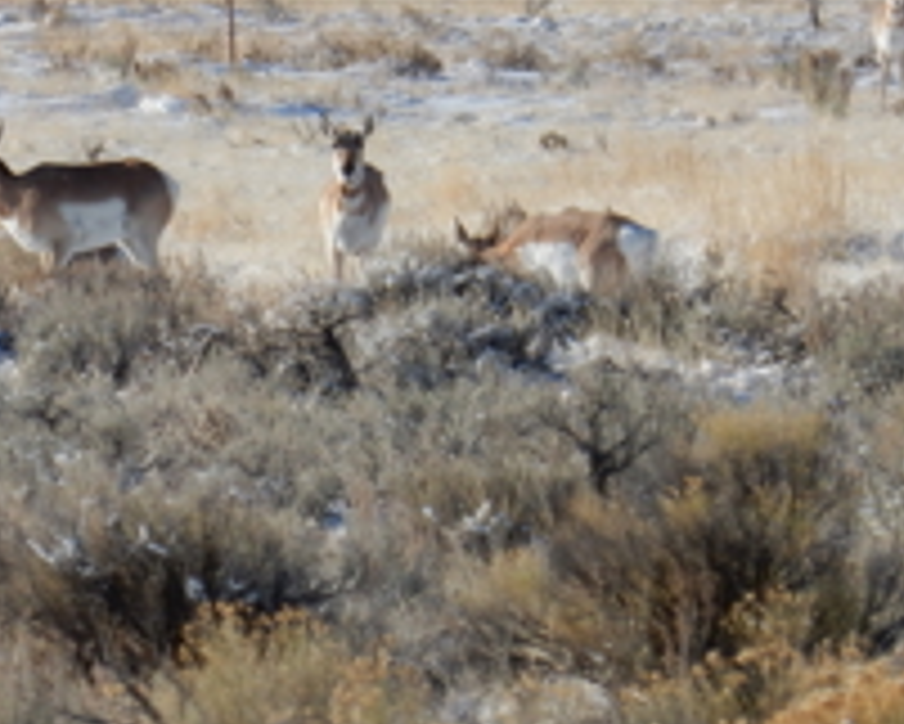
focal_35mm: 1221
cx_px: 171
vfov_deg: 1.3
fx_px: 32684
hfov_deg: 1.6
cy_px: 400
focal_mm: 112.2
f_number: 6.7
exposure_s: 1/400
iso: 125
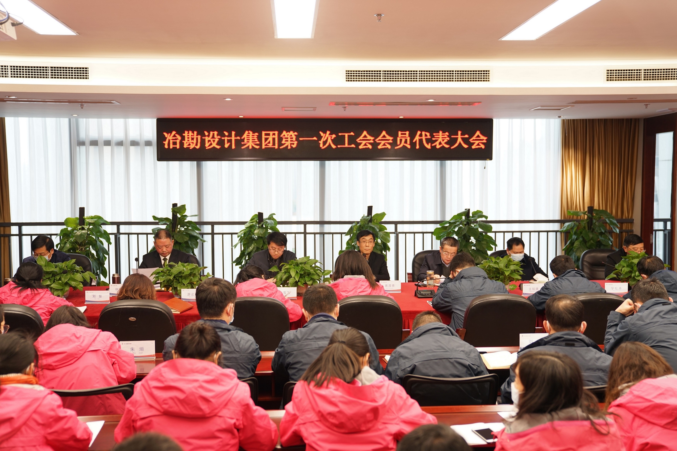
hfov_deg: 48.5
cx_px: 338
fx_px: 752
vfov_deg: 33.4
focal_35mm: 40
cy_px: 226
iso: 400
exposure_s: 1/60
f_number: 2.8
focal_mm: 40
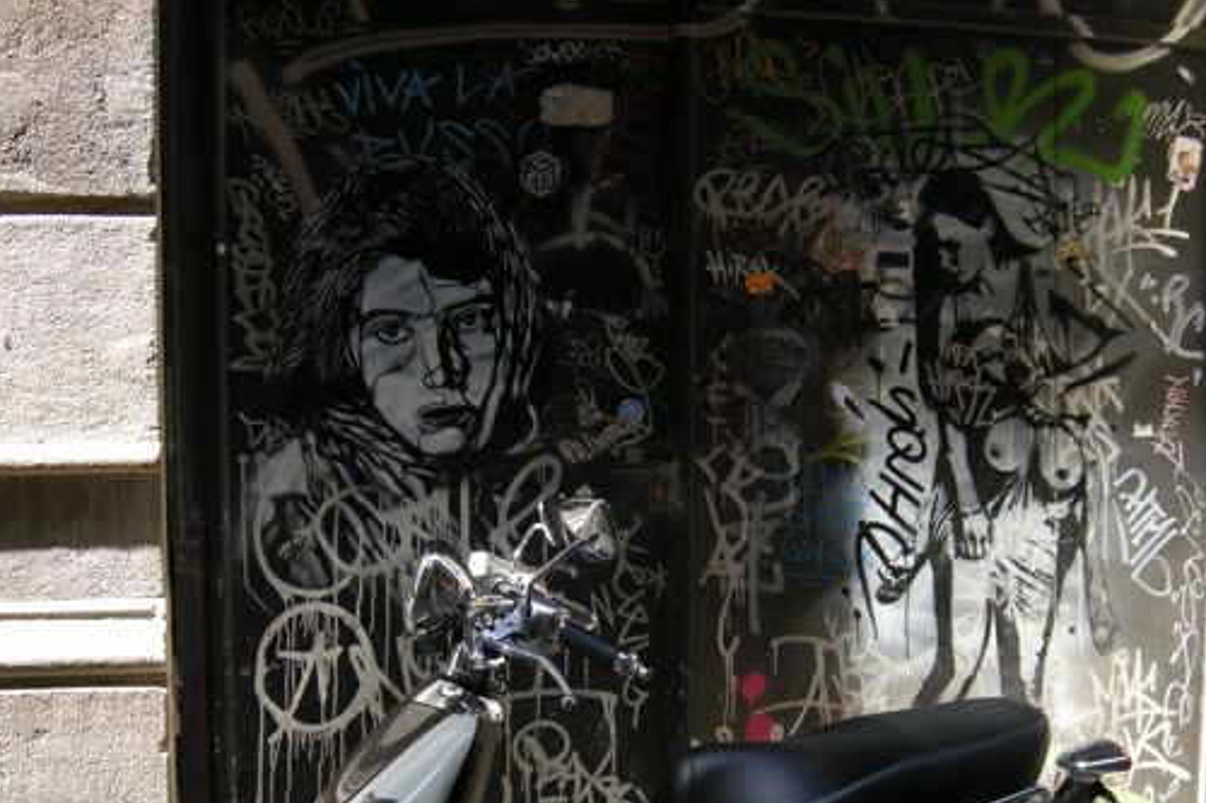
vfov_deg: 26.1
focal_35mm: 51
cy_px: 614
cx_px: 702
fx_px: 1708
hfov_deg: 38.8
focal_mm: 7.5
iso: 64
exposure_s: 1/92.3
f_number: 3.4
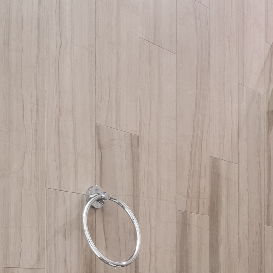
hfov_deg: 24.9
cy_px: 300
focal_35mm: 69
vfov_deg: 23.5
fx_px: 616
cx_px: 184
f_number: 9
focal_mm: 10
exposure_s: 4
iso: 320
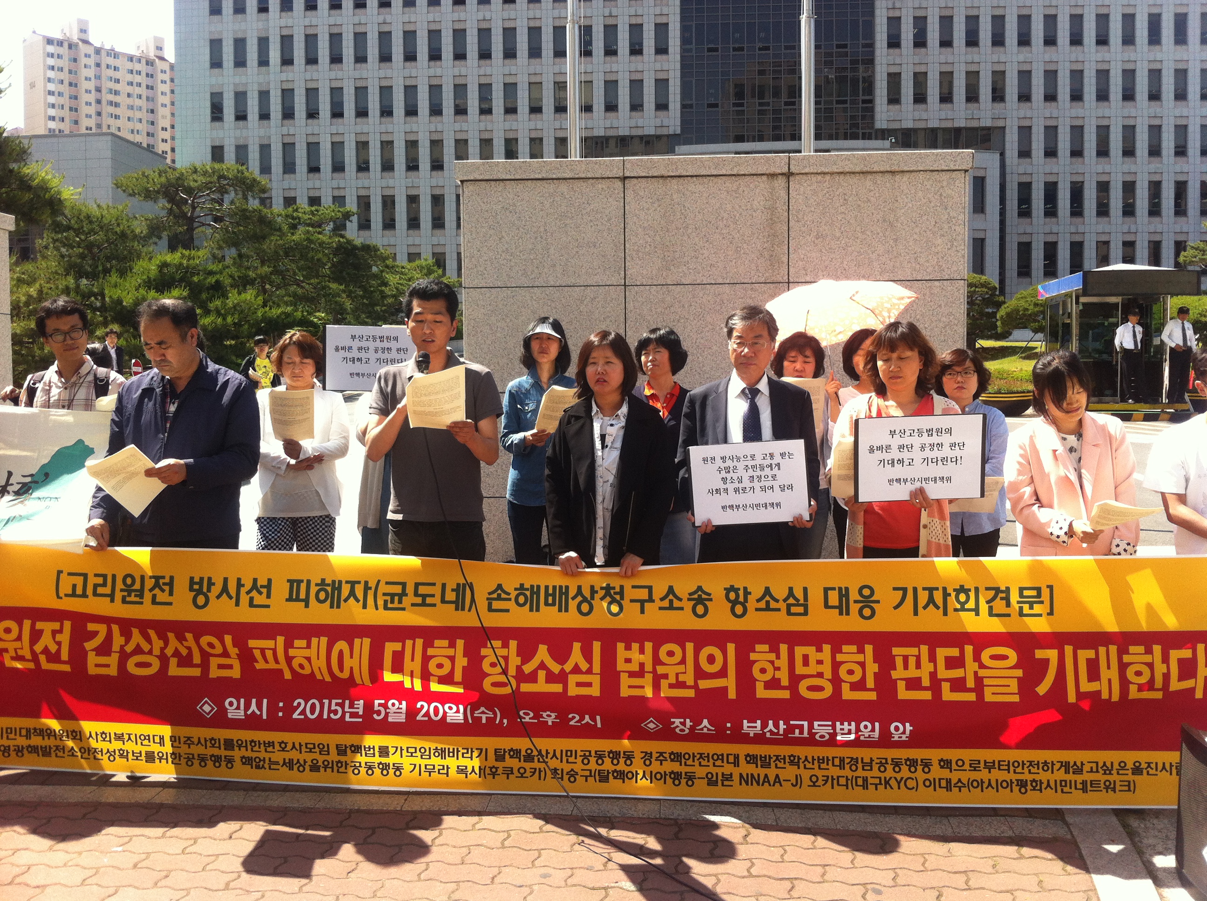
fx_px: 1219
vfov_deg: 40.6
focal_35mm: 35
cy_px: 450
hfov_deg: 52.7
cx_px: 604
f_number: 2.8
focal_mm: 3.85
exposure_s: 1/471
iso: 80
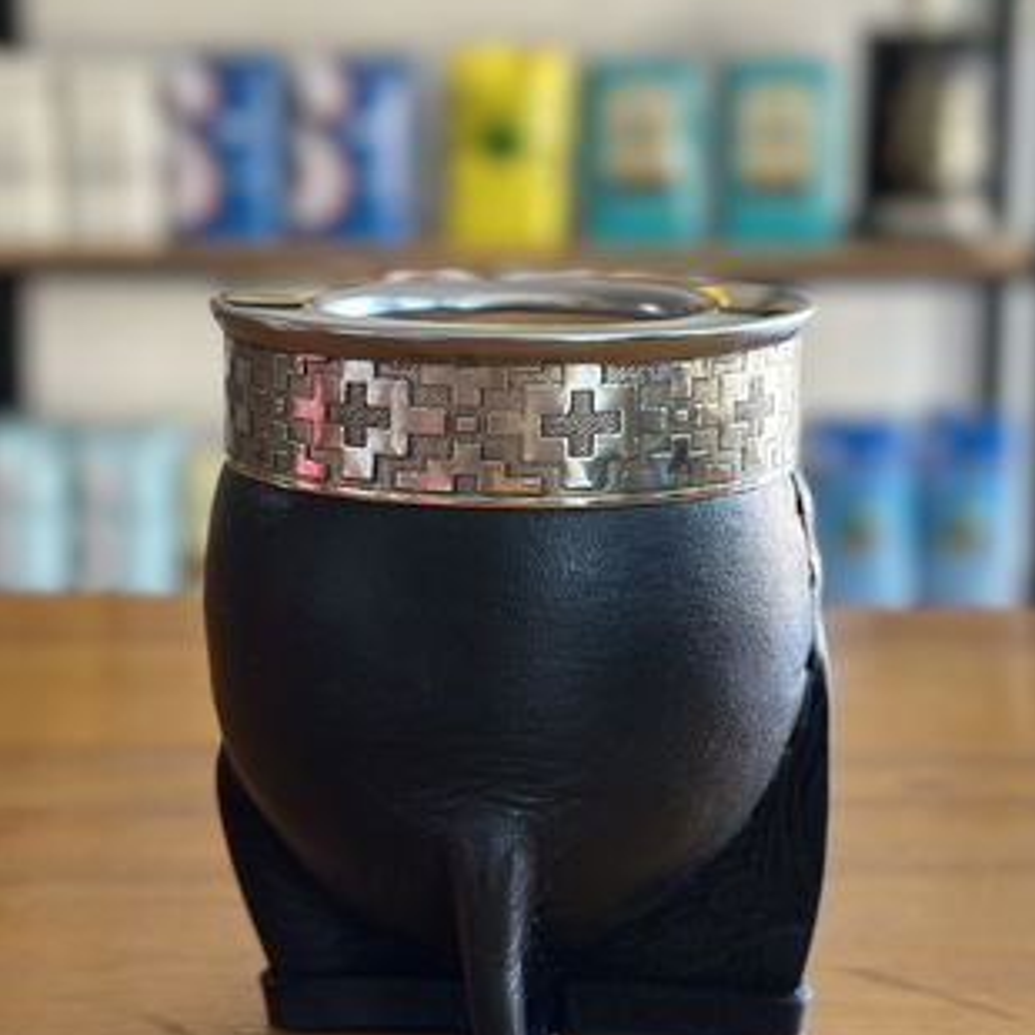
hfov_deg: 23.7
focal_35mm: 73
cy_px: 339
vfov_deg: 23.6
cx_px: 501
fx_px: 2469
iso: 125
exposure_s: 1/109
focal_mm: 6.86
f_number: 1.78
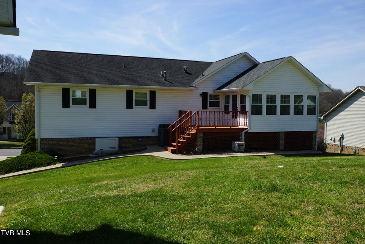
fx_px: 304
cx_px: 182
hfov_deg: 61.9
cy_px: 122
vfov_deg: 43.6
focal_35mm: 30
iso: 100
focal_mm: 20
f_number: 13
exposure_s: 1/125
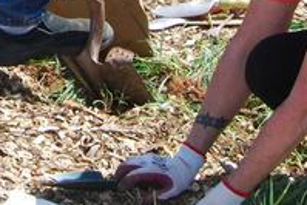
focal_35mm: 205
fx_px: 1749
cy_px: -308
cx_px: -96
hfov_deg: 9.8
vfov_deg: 6.4
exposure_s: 1/200
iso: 100
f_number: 7.1
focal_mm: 26
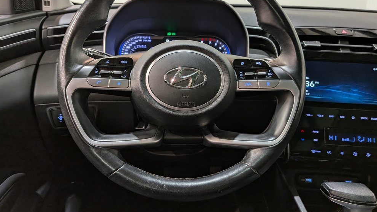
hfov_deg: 69.9
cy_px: 80
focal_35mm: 27
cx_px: 186
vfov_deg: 42.6
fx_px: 270
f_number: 1.7
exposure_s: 1/100
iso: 166
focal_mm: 4.53
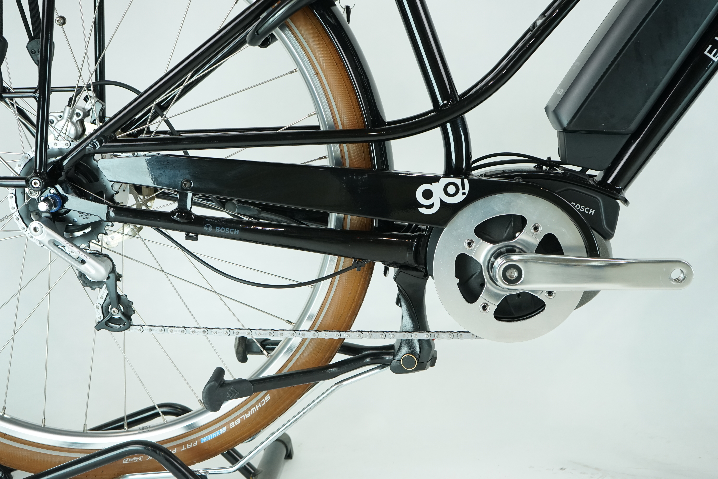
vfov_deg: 29.9
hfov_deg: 43.6
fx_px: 897
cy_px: 240
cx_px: 359
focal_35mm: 45
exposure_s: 1/200
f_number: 5.6
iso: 1600
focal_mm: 45
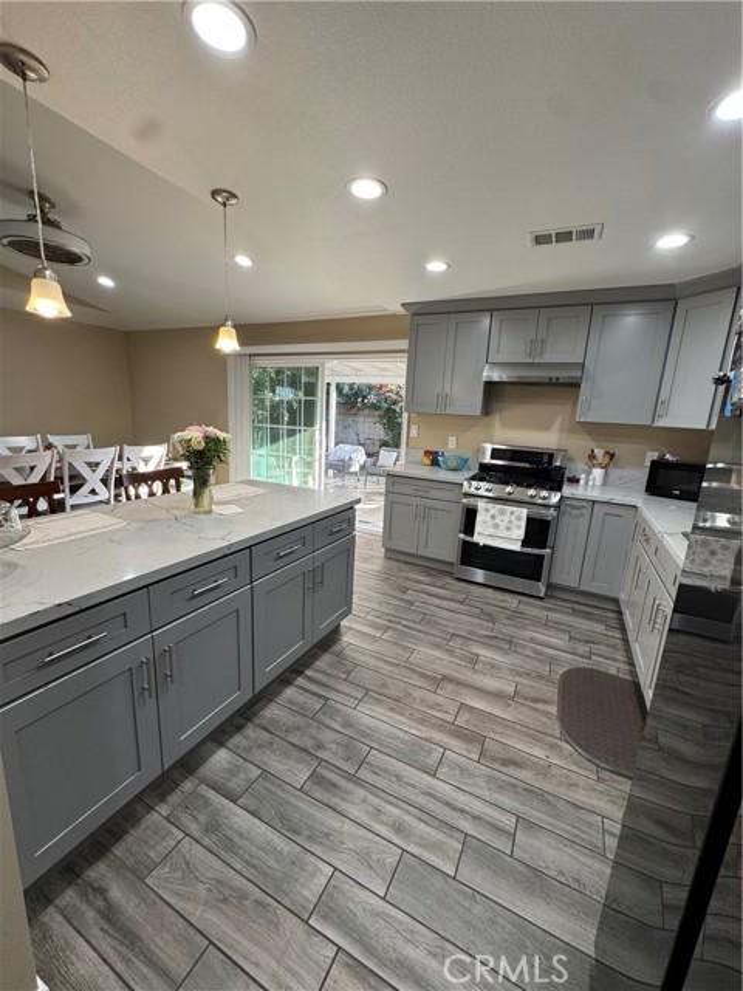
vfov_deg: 102.1
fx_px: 401
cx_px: 372
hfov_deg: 85.7
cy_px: 496
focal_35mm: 14
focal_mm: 2.22
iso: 160
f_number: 2.2
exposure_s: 1/120
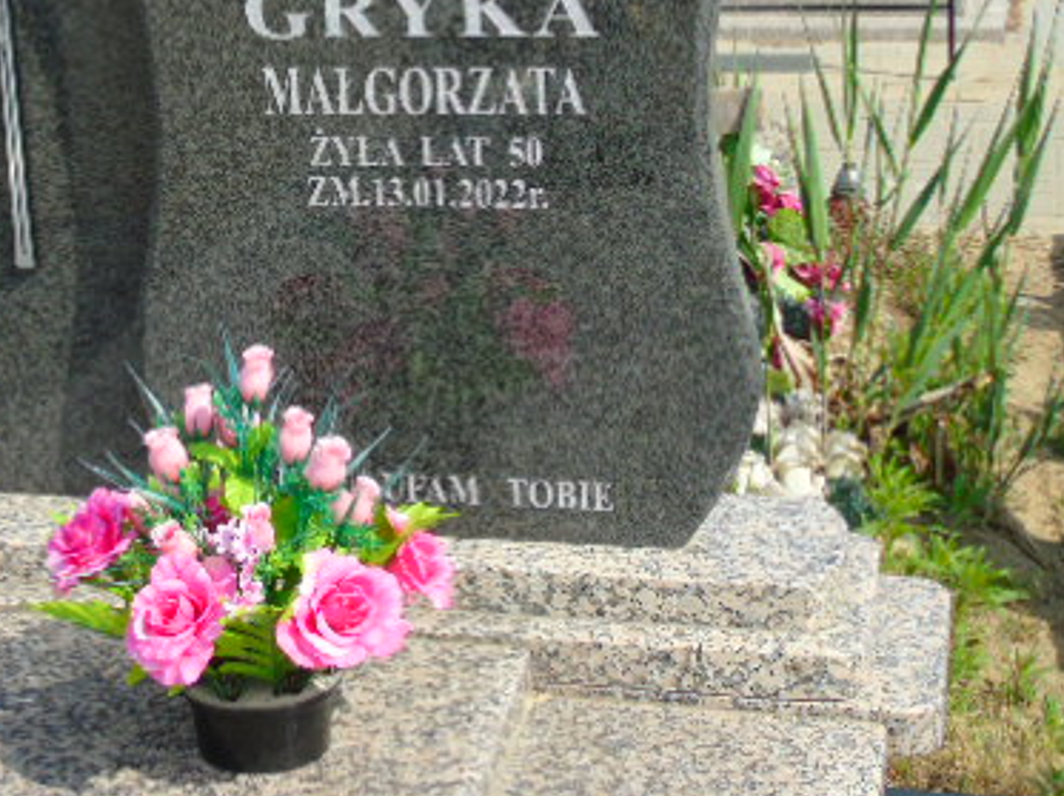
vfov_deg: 18.5
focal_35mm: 79
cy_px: 223
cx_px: 277
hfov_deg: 24.5
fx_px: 2426
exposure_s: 1/640
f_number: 4.1
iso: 80
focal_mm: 8.2
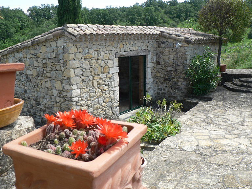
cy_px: 94
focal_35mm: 36
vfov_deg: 39.7
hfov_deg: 51.4
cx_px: 126
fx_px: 262
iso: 80
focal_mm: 6
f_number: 4
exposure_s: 1/200
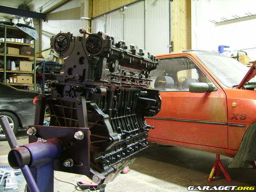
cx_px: 128
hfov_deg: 52.6
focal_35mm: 35
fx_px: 259
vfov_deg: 40.7
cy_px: 96
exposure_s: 2
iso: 100
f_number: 2.8
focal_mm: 5.95
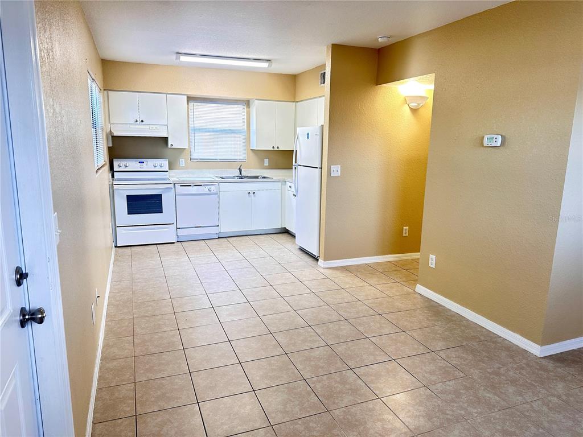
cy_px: 218
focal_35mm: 24
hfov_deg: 71.6
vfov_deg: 56.8
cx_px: 292
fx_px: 404
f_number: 1.78
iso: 160
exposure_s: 1/60
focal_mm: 6.86
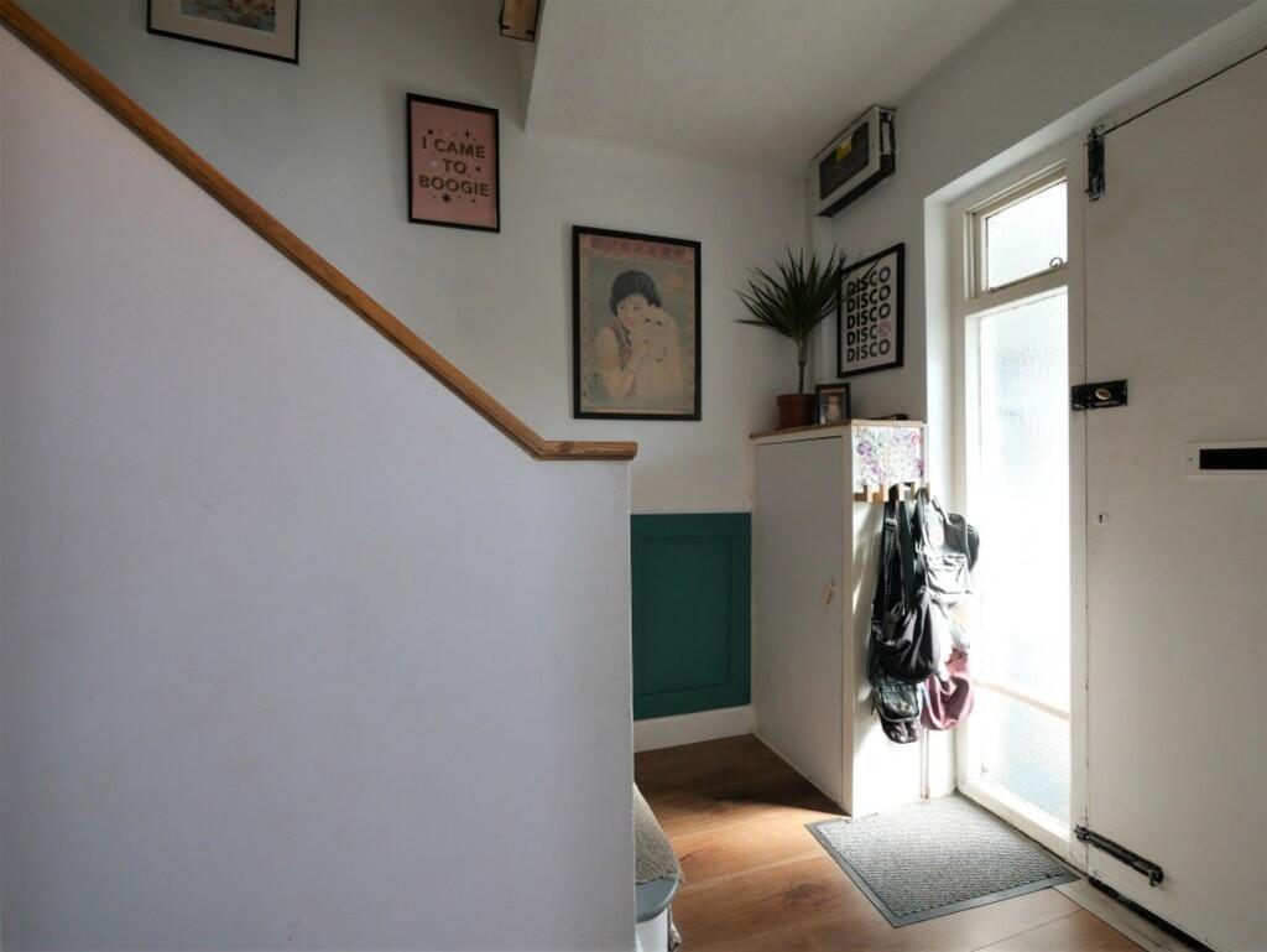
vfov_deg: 85.7
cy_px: 476
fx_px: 513
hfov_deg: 102.0
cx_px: 634
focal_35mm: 14
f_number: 4
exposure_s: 1/60
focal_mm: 7
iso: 250
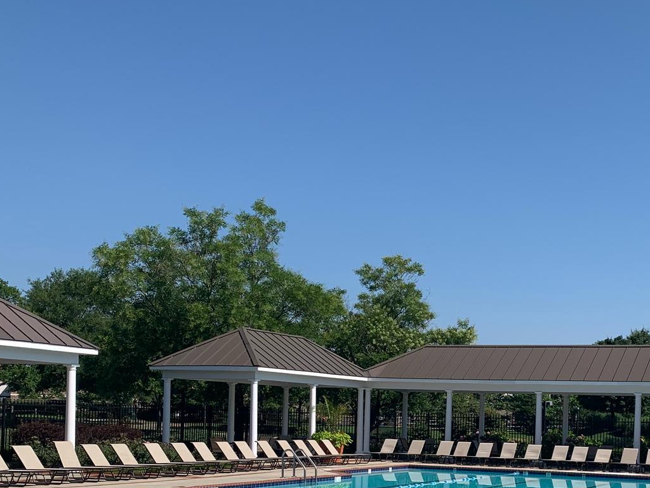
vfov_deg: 27.2
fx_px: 976
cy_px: 424
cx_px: 492
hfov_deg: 35.9
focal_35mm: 52
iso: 25
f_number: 1.8
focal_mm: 4.25
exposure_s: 1/3401
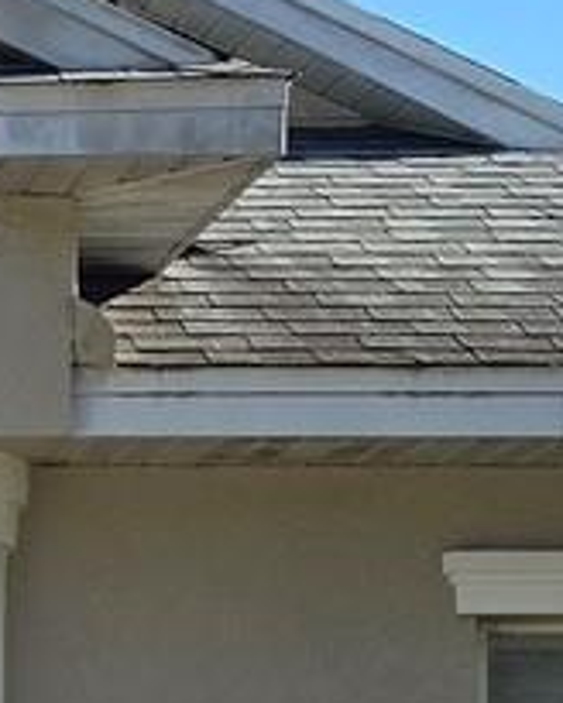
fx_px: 3645
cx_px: -738
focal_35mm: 175
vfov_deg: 10.7
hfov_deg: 8.2
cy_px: 970
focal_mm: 6.3
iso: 12
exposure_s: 1/420
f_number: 1.7
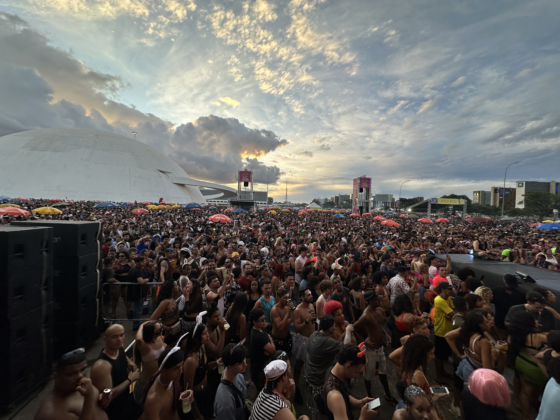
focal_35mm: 14
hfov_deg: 102.1
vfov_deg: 85.7
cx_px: 280
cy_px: 210
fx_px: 226
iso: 40
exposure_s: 1/262
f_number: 2.2
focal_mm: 2.22
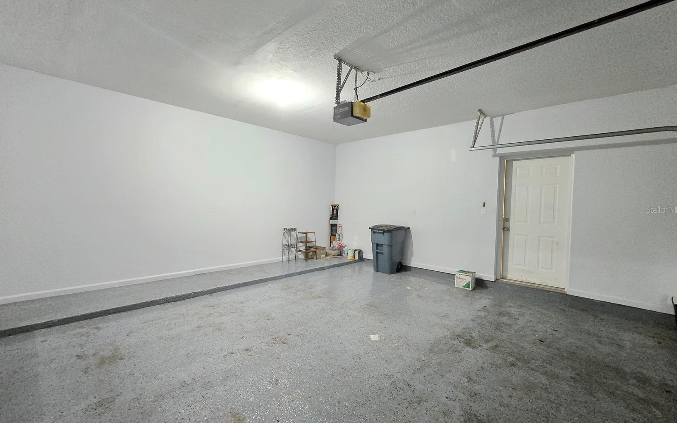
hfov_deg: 105.3
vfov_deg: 78.6
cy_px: 209
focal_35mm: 14
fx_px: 258
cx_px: 342
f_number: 2.2
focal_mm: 2.2
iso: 2000
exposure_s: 1/24
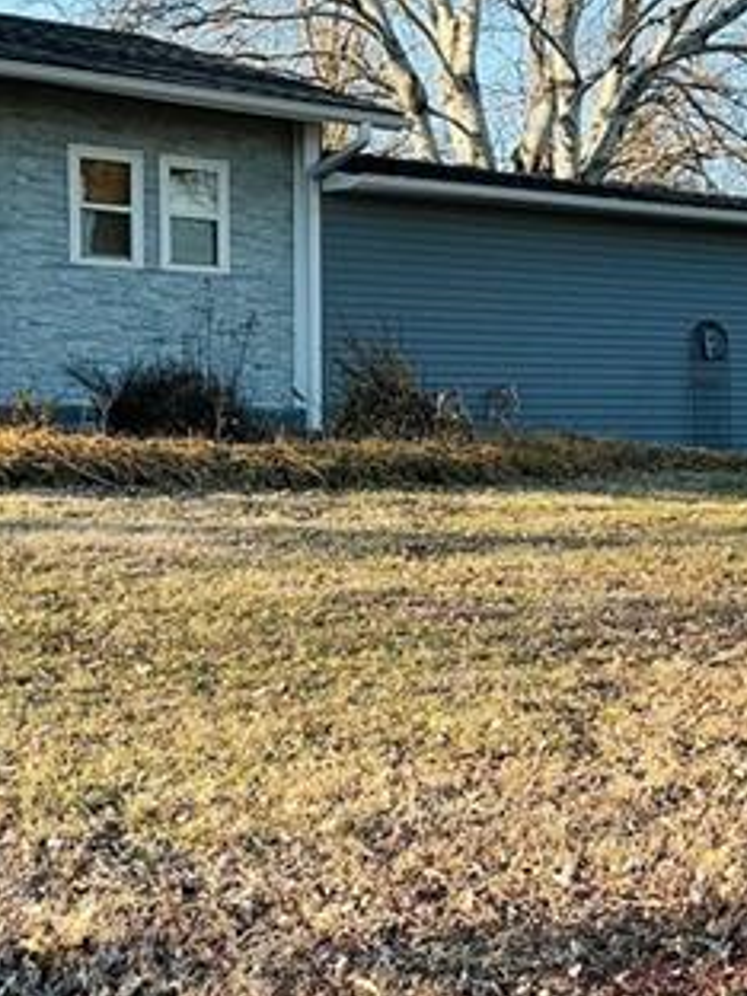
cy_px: 543
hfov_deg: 20.9
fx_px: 1985
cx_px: 654
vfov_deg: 28.2
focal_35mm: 69
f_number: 1.8
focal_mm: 3
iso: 25
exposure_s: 1/529
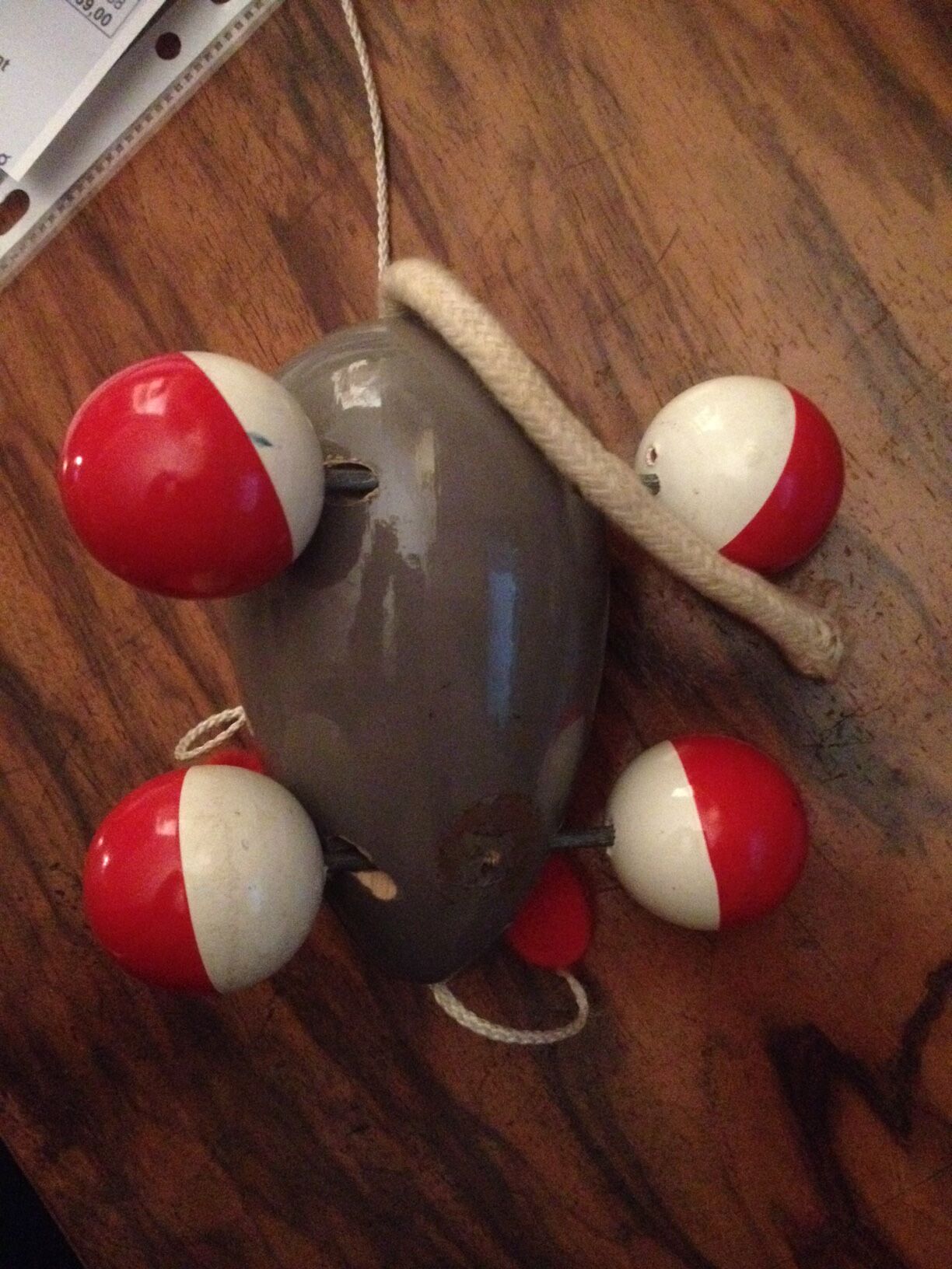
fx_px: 1283
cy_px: 634
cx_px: 476
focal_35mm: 35
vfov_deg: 52.6
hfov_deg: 40.7
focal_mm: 4.28
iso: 800
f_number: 2.4
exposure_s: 1/15
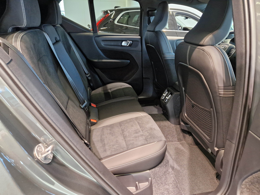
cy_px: 98
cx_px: 130
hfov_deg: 73.9
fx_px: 173
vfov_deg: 58.9
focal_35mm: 23
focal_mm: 5.4
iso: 640
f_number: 1.8
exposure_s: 1/100
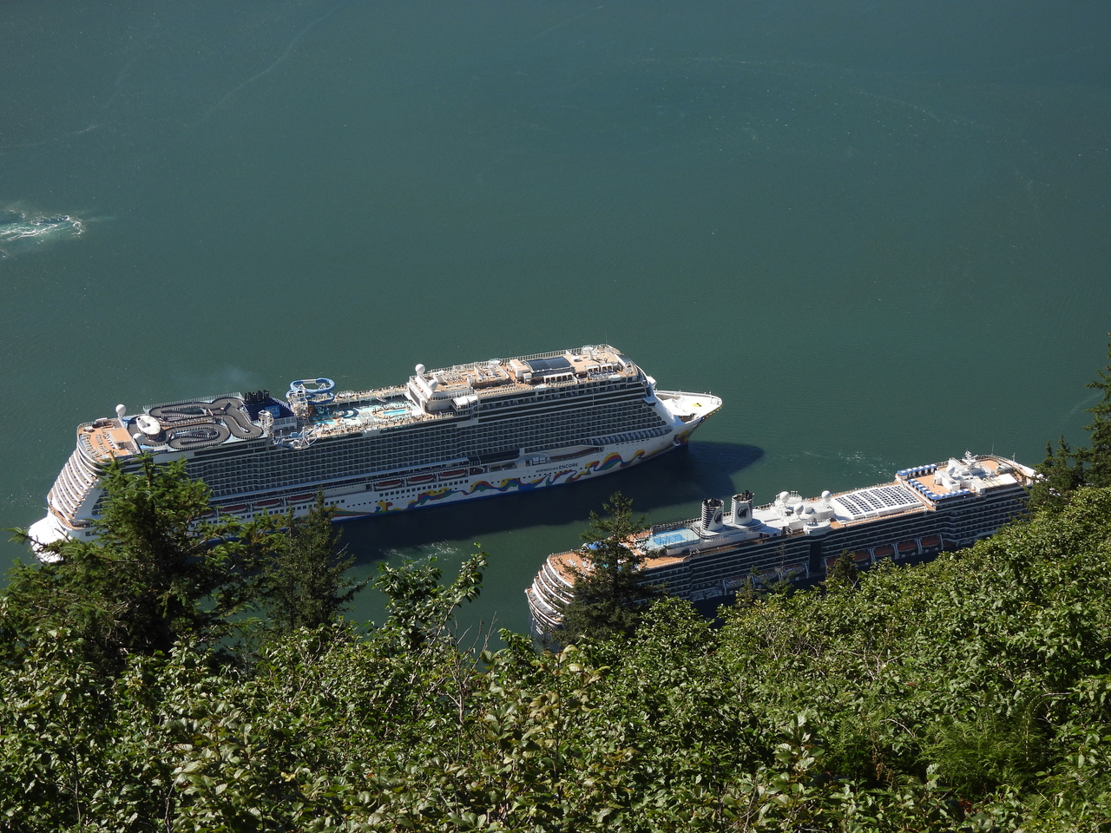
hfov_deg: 24.4
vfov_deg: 18.4
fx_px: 2568
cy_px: 416
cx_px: 556
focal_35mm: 80
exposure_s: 1/800
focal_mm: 14.3
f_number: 3.5
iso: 100
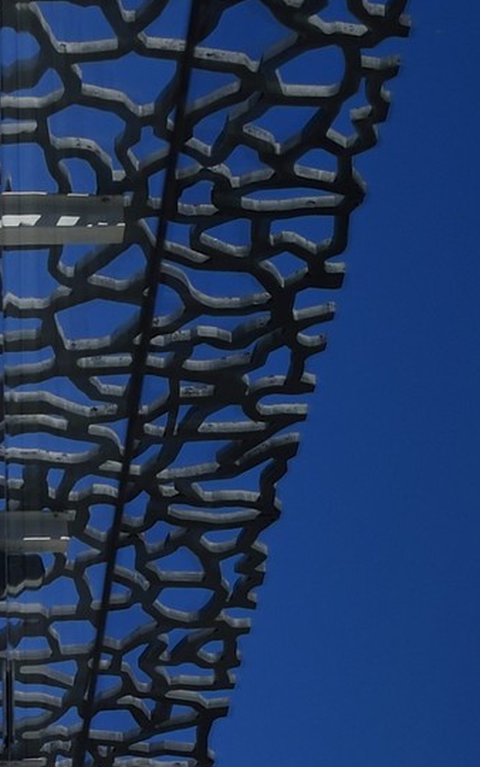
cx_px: -257
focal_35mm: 181
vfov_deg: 10.6
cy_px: 1522
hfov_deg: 7.1
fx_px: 3784
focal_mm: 40
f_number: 13
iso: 200
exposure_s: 1/400
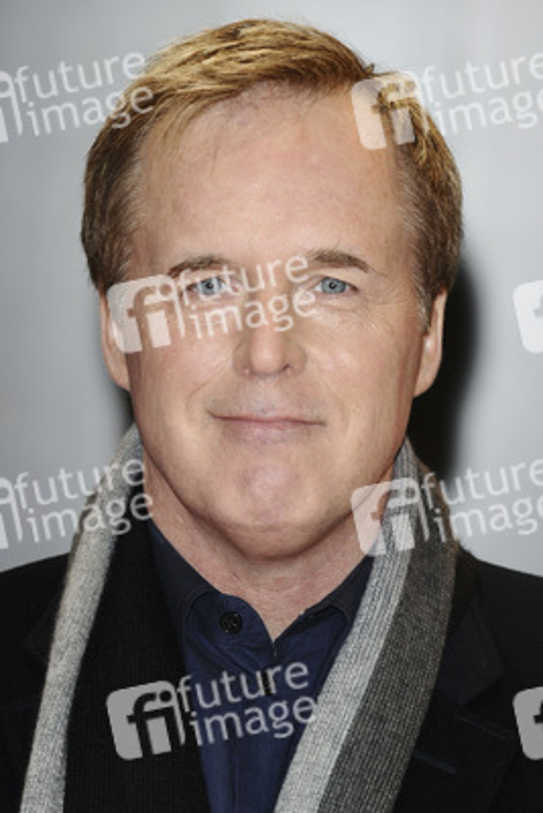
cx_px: 272
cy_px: 406
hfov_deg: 5.2
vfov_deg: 7.8
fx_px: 5933
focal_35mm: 262
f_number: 4.5
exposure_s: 1/160
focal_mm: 175
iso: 320
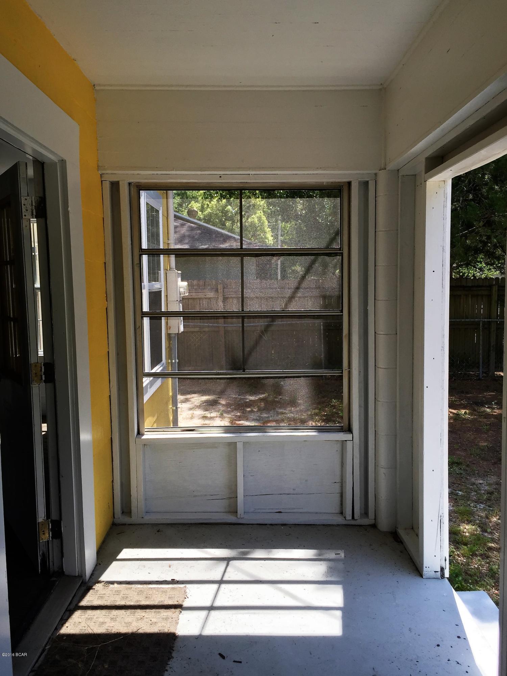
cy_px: 338
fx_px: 566
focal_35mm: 29
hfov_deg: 48.2
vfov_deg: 61.7
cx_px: 254
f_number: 2.2
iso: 32
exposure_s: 1/488
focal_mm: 4.15
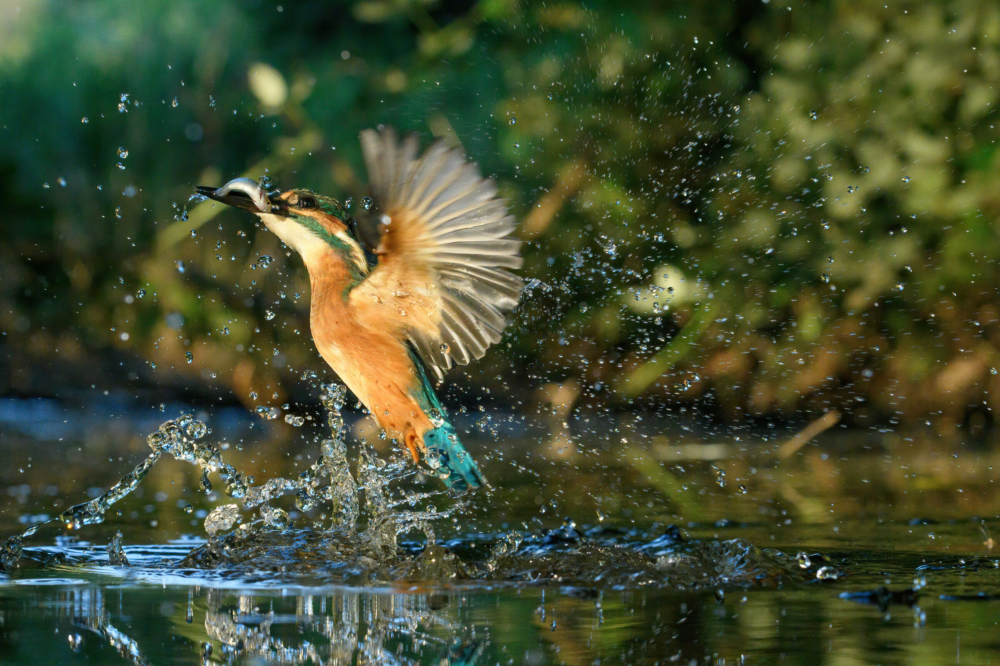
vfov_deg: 9.9
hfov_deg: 14.9
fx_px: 3833
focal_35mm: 138
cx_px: 500
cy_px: 333
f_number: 10
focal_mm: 92
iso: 7200
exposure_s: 1/2000
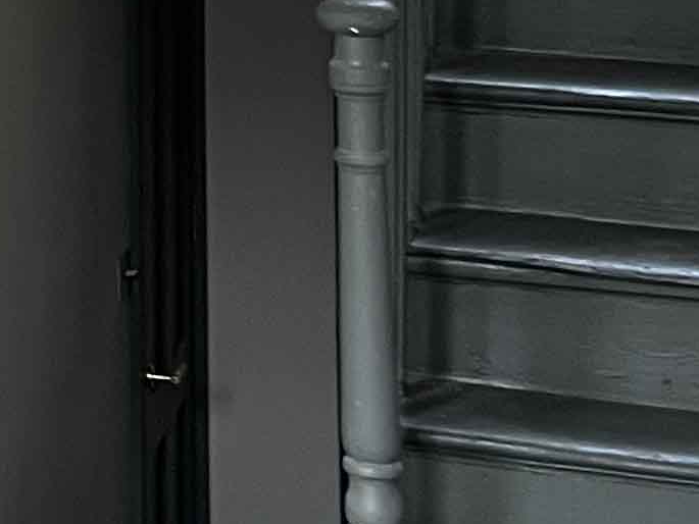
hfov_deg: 10.7
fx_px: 3090
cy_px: -490
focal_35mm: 153
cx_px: -1053
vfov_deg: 9.2
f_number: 1.5
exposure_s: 1/65
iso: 125
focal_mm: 5.7
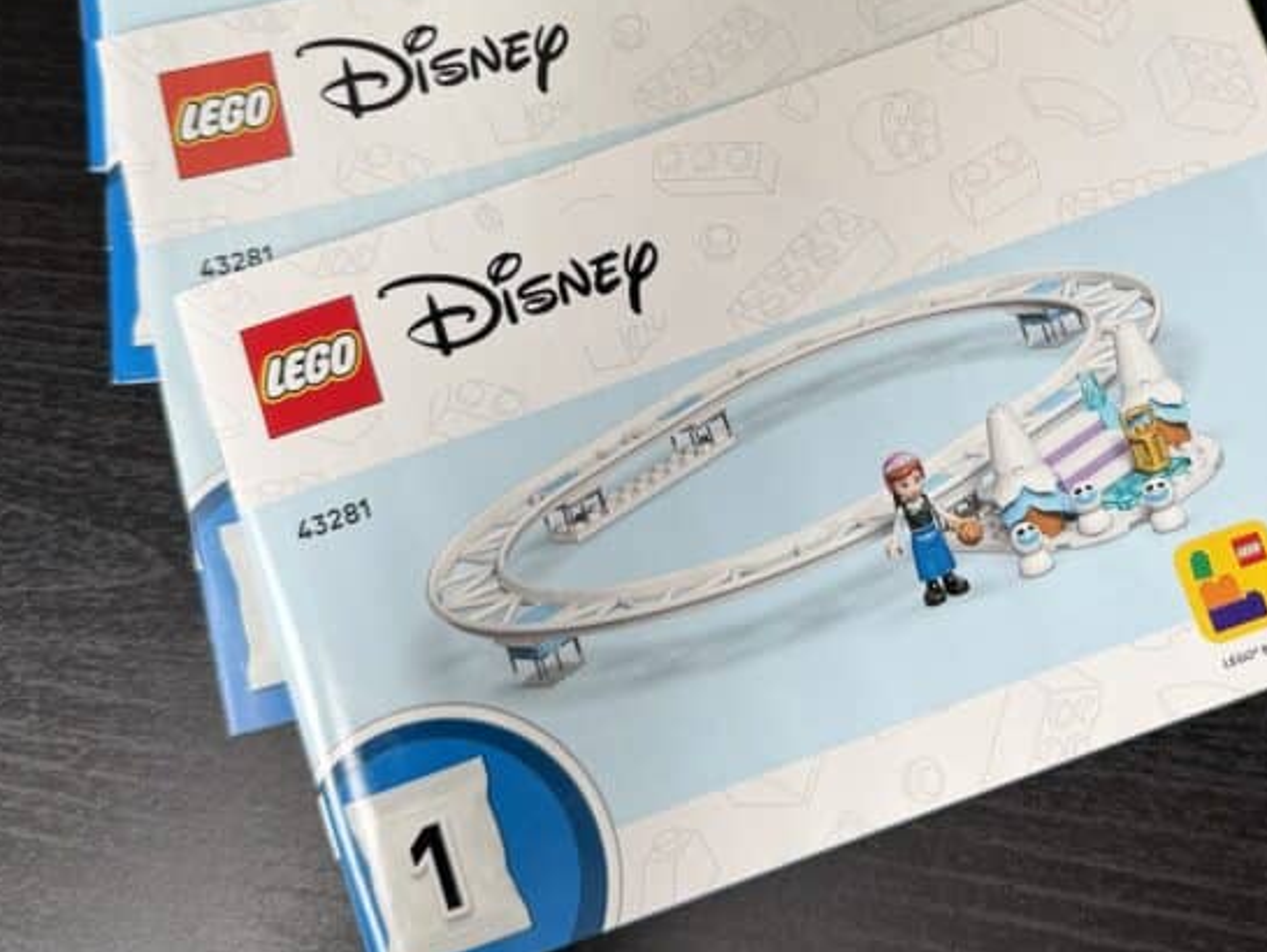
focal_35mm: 45
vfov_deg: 31.6
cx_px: 838
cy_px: 235
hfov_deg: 41.6
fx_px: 1648
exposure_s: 1/83
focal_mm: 6.76
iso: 200
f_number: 1.78
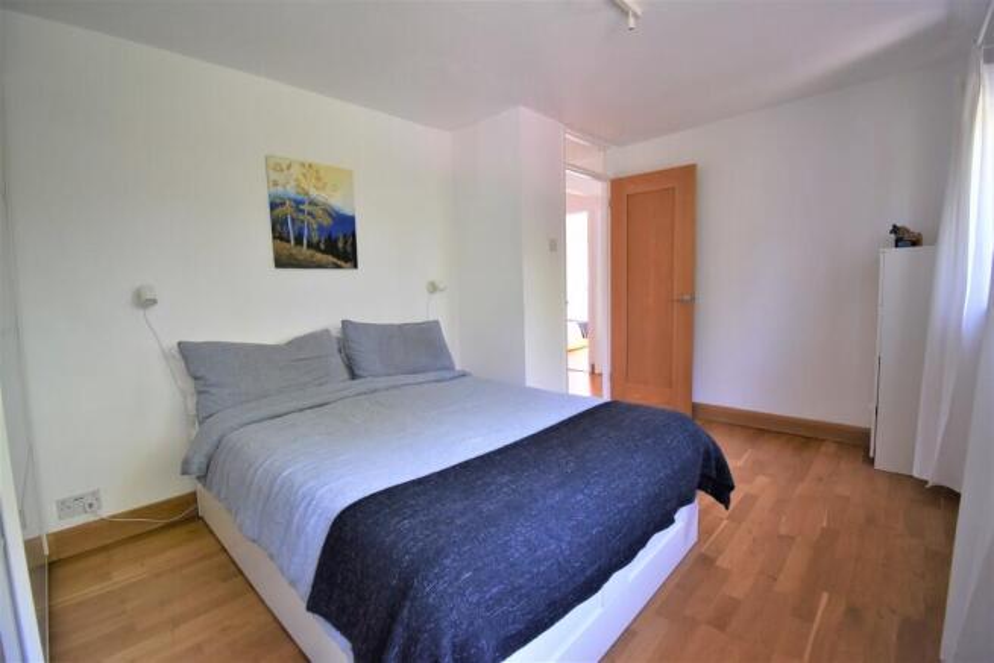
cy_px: 332
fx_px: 414
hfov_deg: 100.4
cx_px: 497
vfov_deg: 77.4
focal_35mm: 15
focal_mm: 10
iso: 500
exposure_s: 1/60
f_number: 4.5
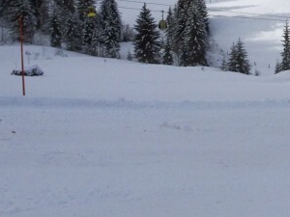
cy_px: -42
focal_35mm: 82
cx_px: 280
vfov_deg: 17.2
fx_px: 687
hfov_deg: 23.0
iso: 80
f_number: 3.5
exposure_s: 1/2000
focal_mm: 4.1
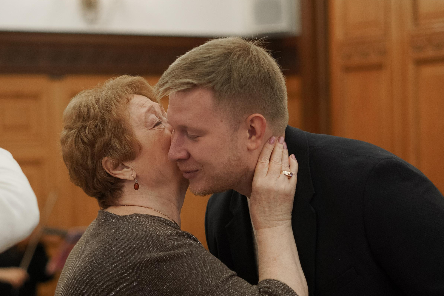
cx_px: 250
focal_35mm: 86
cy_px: 241
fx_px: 1061
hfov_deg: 23.6
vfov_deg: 15.8
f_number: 1.8
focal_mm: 50
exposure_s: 1/400
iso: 800
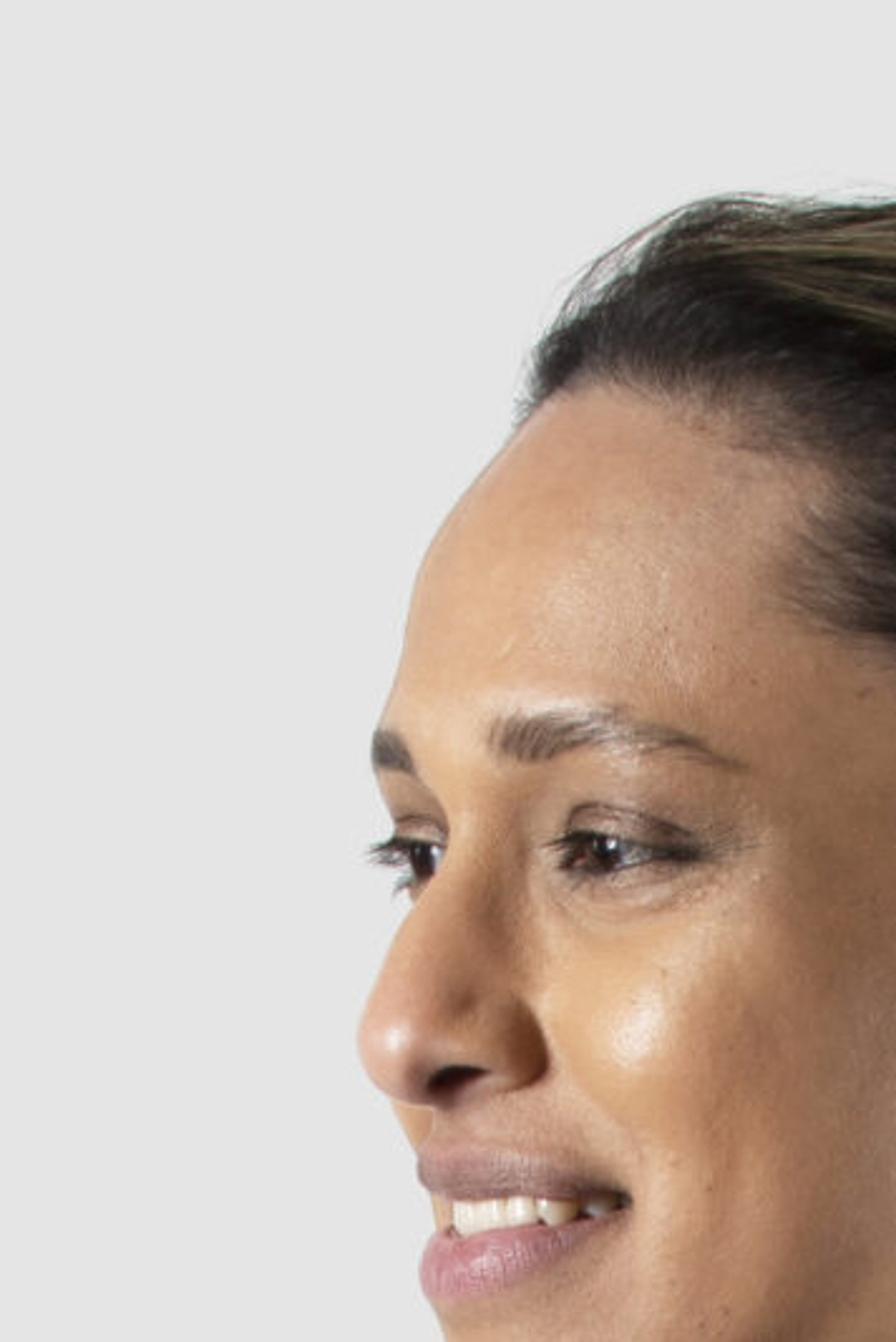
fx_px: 13422
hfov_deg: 3.8
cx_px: 1209
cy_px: 2742
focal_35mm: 360
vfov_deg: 5.6
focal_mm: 50
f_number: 9
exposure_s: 1/250
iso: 100
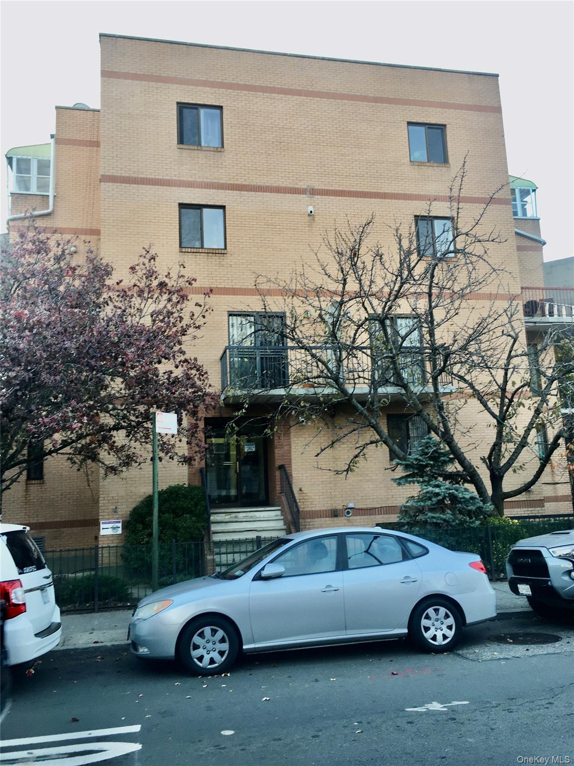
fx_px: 641
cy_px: 383
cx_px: 287
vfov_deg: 61.7
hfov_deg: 48.2
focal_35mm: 29
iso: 32
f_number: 2.2
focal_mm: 4.15
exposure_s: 1/60
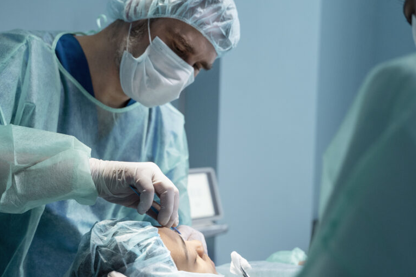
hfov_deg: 36.2
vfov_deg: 24.6
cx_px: 225
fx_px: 636
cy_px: 146
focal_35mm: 55
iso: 1600
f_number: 3.5
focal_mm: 41
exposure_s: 1/200
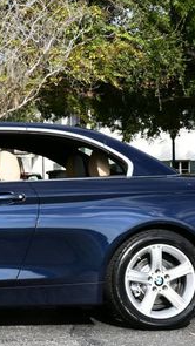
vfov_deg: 21.3
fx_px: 919
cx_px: -68
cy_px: 141
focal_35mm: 100
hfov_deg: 11.7
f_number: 8
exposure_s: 1/250
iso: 125
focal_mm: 22
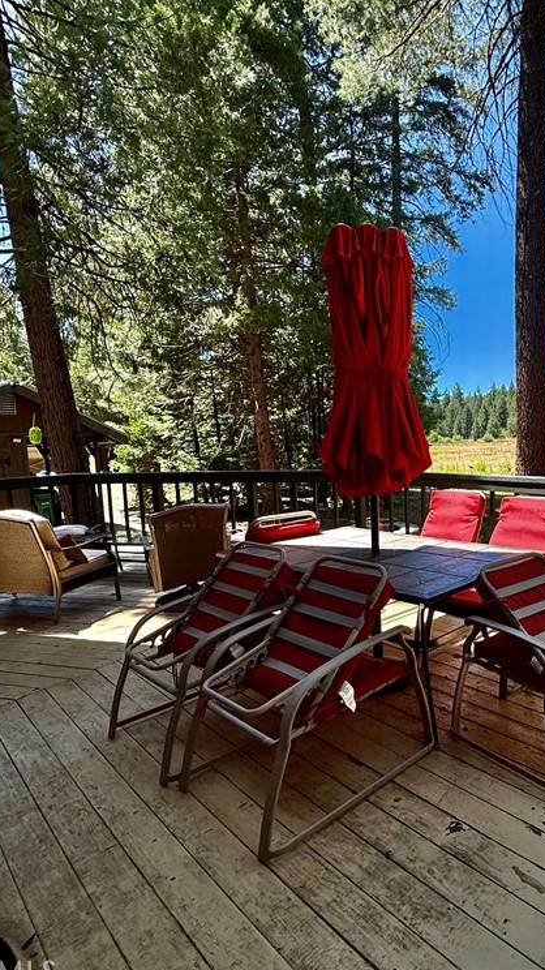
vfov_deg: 83.9
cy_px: 490
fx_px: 540
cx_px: 447
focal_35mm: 21
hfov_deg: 49.9
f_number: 2.2
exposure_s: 1/506
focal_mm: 2.22
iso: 64
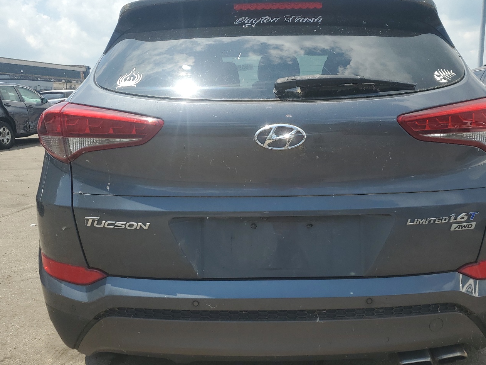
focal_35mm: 33
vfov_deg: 42.9
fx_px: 463
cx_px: 283
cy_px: 197
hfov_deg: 55.1
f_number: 1.5
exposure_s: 1/3333
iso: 50
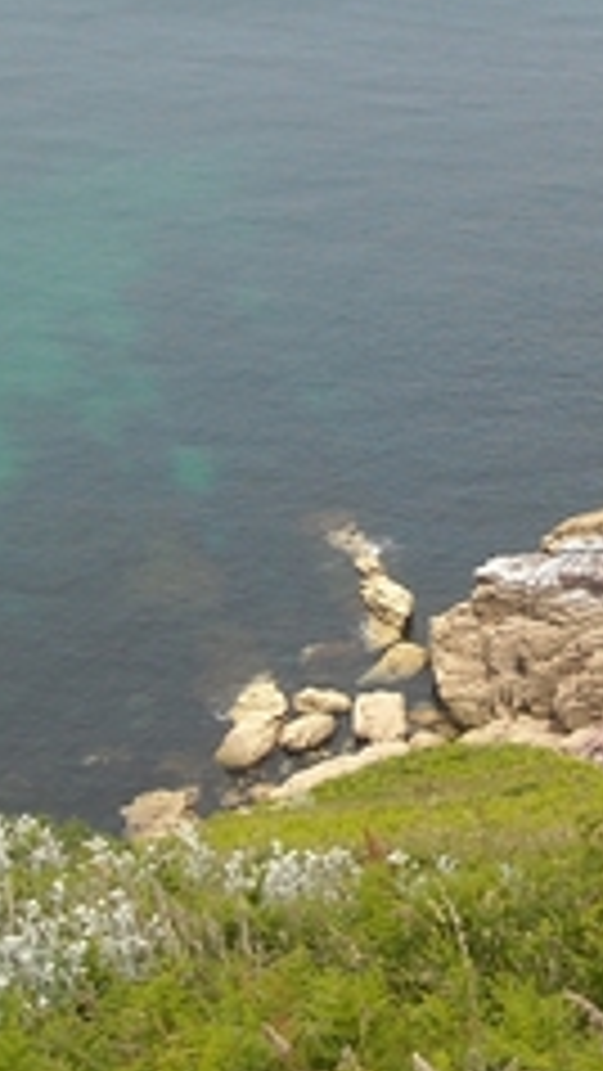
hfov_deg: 12.5
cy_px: 418
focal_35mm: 96
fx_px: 2727
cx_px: 558
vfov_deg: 22.2
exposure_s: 1/161
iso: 64
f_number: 5.6
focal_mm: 5.7
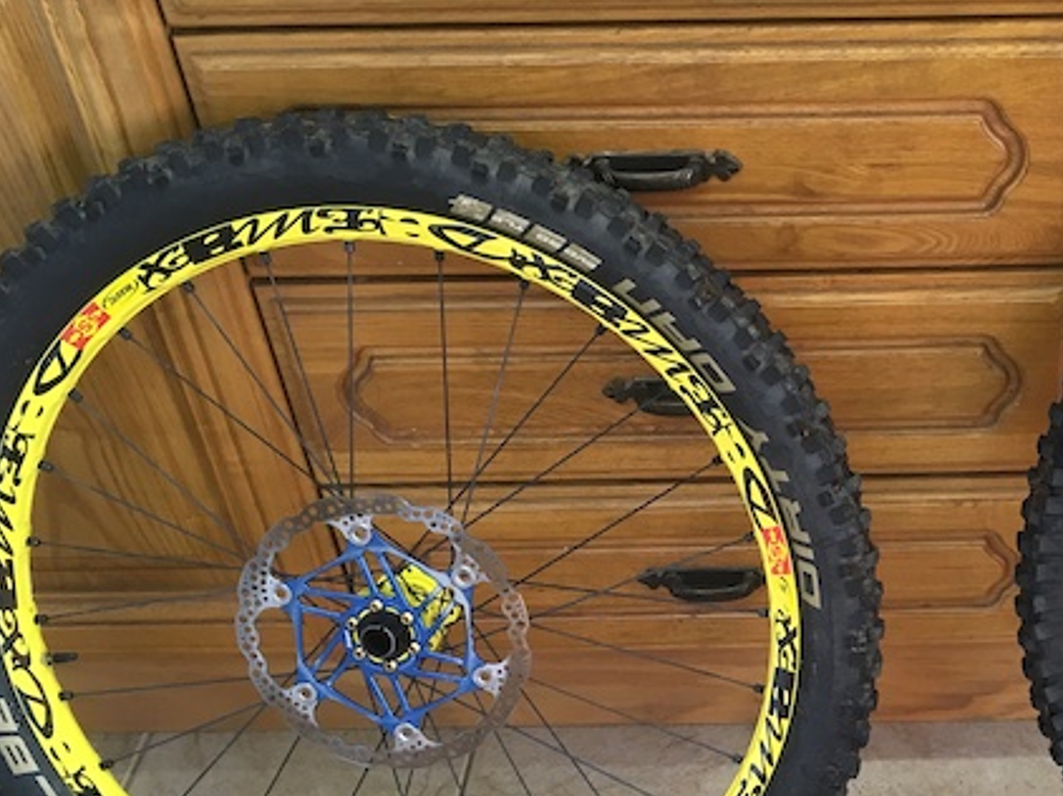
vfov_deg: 26.0
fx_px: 1688
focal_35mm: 55
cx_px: 952
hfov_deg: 33.2
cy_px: 657
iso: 100
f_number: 2.2
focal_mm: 4.15
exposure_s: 1/33
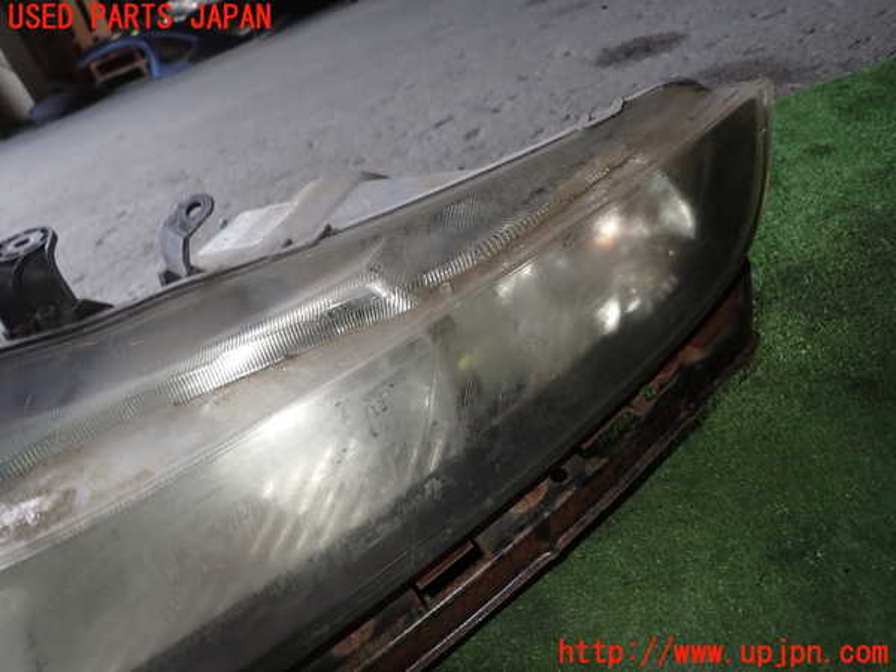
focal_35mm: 25
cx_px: 448
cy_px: 336
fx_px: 647
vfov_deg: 54.9
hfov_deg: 69.4
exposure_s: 1/30
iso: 100
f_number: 5.6
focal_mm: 4.5
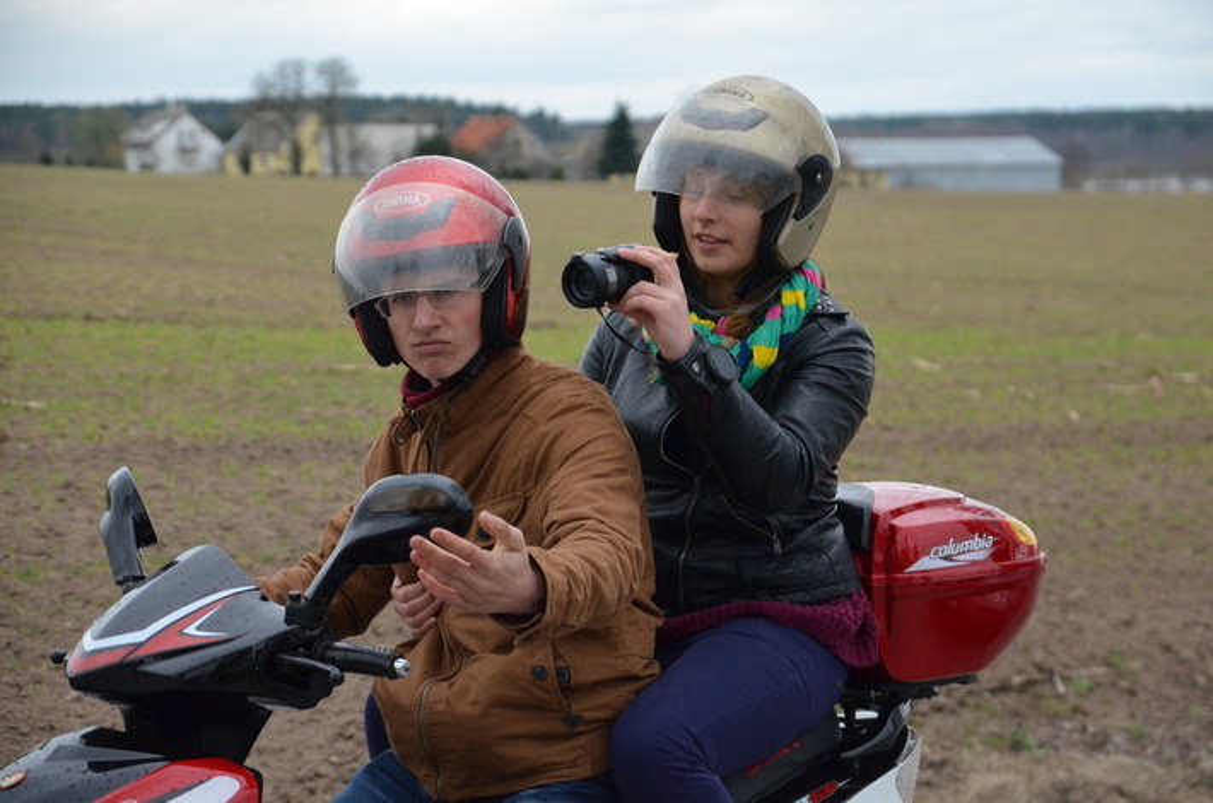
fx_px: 3530
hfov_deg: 19.5
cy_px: 402
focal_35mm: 105
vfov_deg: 13.0
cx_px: 606
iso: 1600
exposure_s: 1/3200
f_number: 4
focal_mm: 70
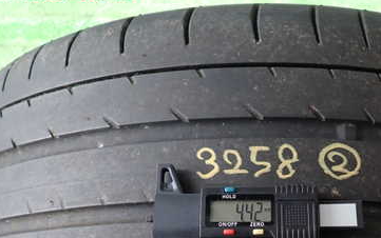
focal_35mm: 44
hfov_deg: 44.4
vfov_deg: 28.1
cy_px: 215
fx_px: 457
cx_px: 261
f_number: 2
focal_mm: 4.5
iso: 100
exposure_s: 1/80
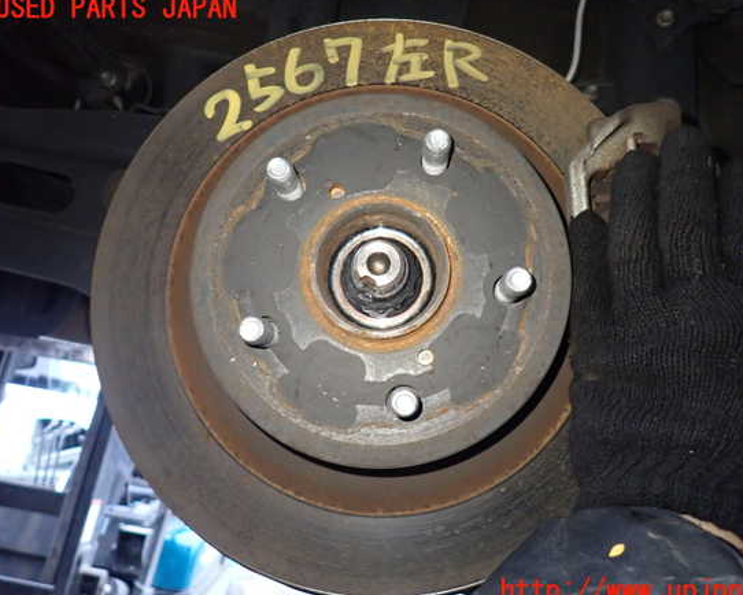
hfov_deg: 64.0
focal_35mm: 27
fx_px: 594
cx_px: 399
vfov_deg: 53.2
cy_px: 300
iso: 800
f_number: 2
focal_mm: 4.5
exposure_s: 1/30
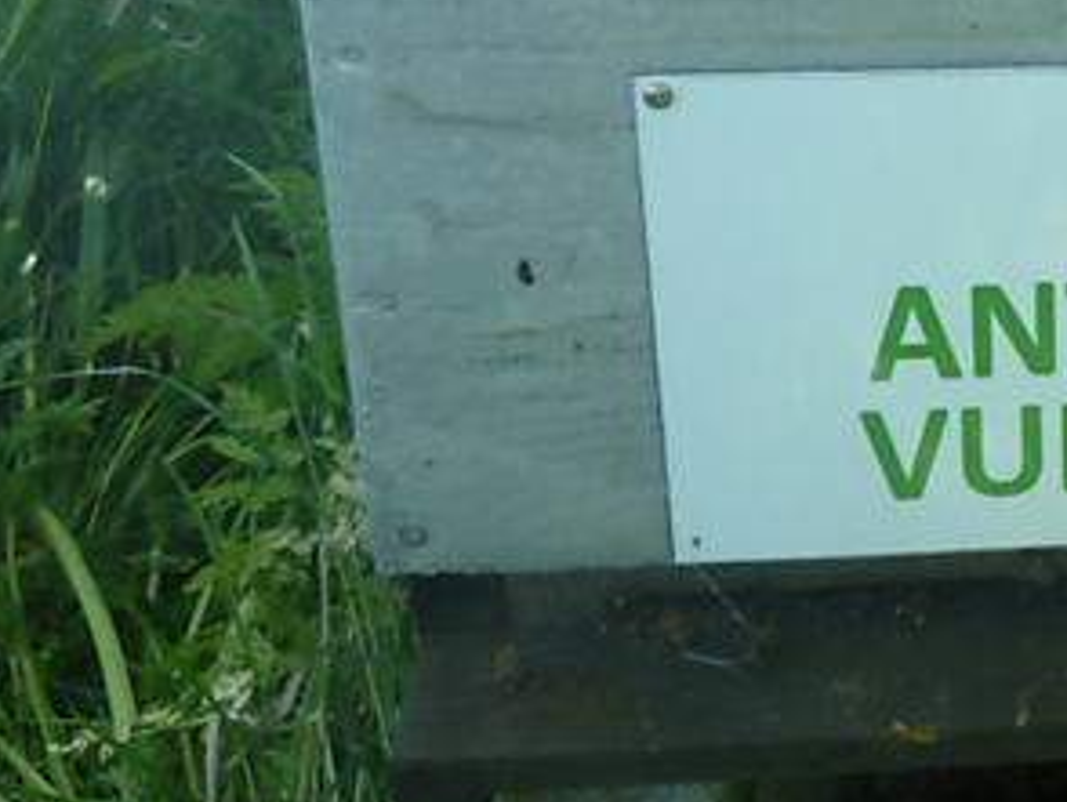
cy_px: 73
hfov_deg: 25.4
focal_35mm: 68
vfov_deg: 21.2
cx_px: 1303
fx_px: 2098
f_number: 3.3
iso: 80
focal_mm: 4.1
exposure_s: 1/100
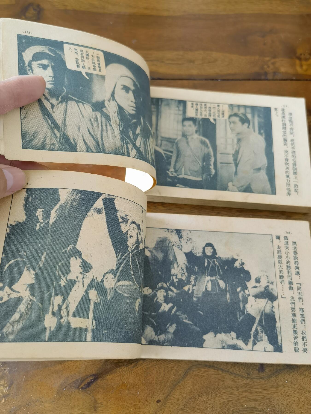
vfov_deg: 60.0
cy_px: 207
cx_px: 156
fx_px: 359
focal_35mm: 30
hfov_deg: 46.8
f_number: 1.9
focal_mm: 6.67
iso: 200
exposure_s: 1/120
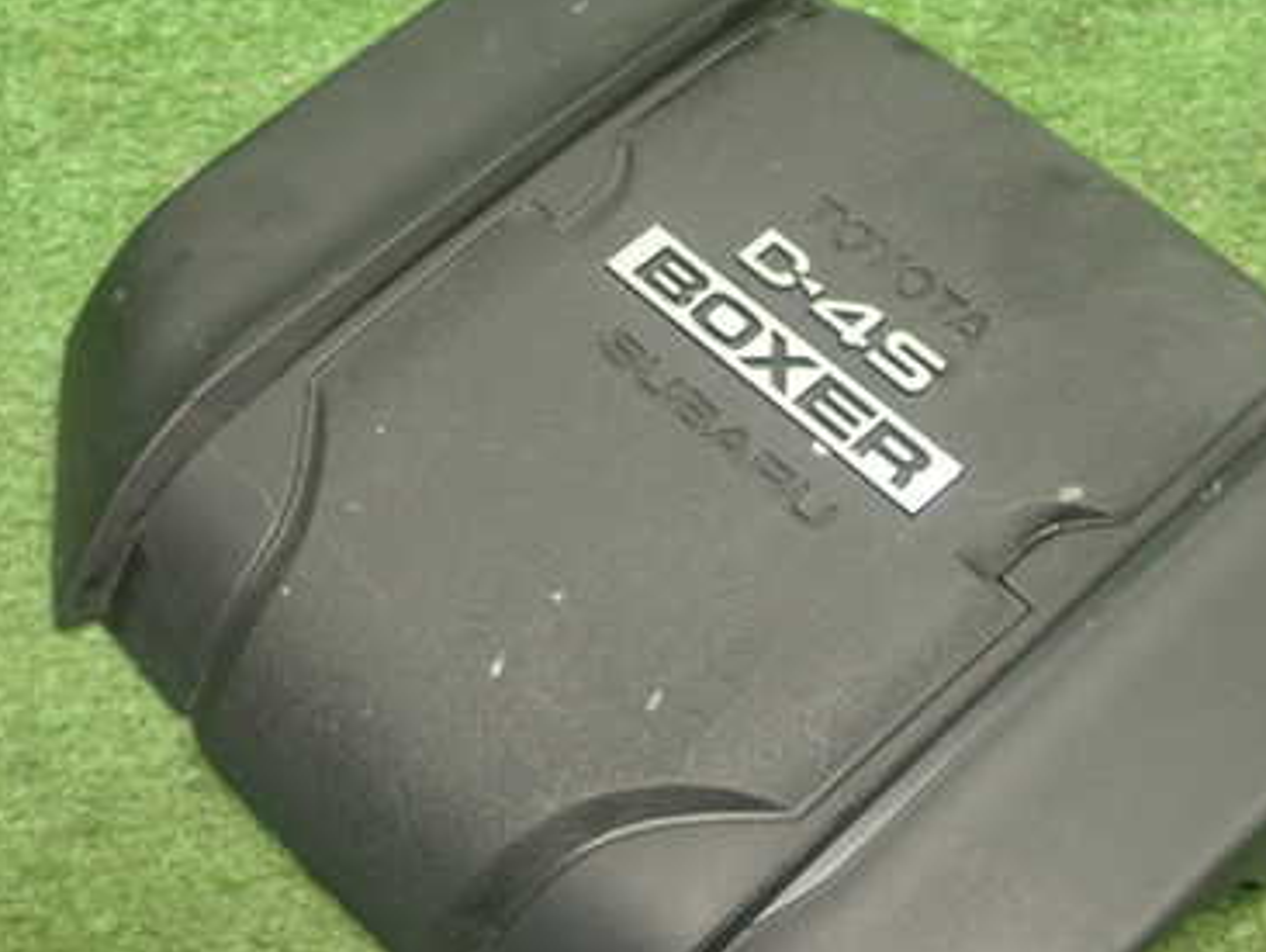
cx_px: 630
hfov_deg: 32.7
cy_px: 575
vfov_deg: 24.8
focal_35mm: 59
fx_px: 2159
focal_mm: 6.37
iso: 500
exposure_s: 1/40
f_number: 2.5
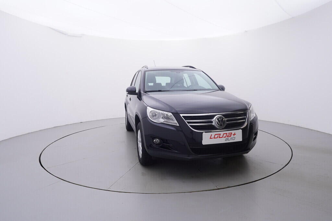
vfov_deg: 56.2
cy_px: 110
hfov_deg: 77.3
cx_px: 166
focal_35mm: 22
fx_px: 208
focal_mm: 15
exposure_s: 1/80
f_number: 5
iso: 200
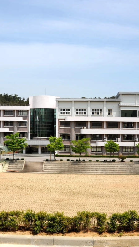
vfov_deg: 23.9
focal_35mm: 89
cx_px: 62
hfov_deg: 13.6
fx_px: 583
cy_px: 124
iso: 200
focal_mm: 56
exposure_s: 1/500
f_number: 13
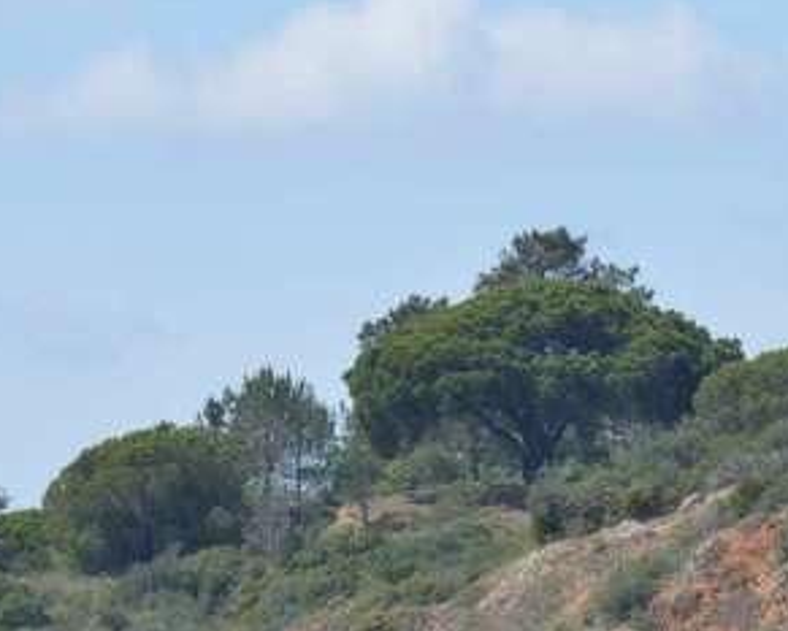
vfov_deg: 1.9
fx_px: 19270
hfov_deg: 2.3
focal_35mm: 826
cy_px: 710
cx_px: 544
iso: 125
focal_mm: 320
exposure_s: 1/250
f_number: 9
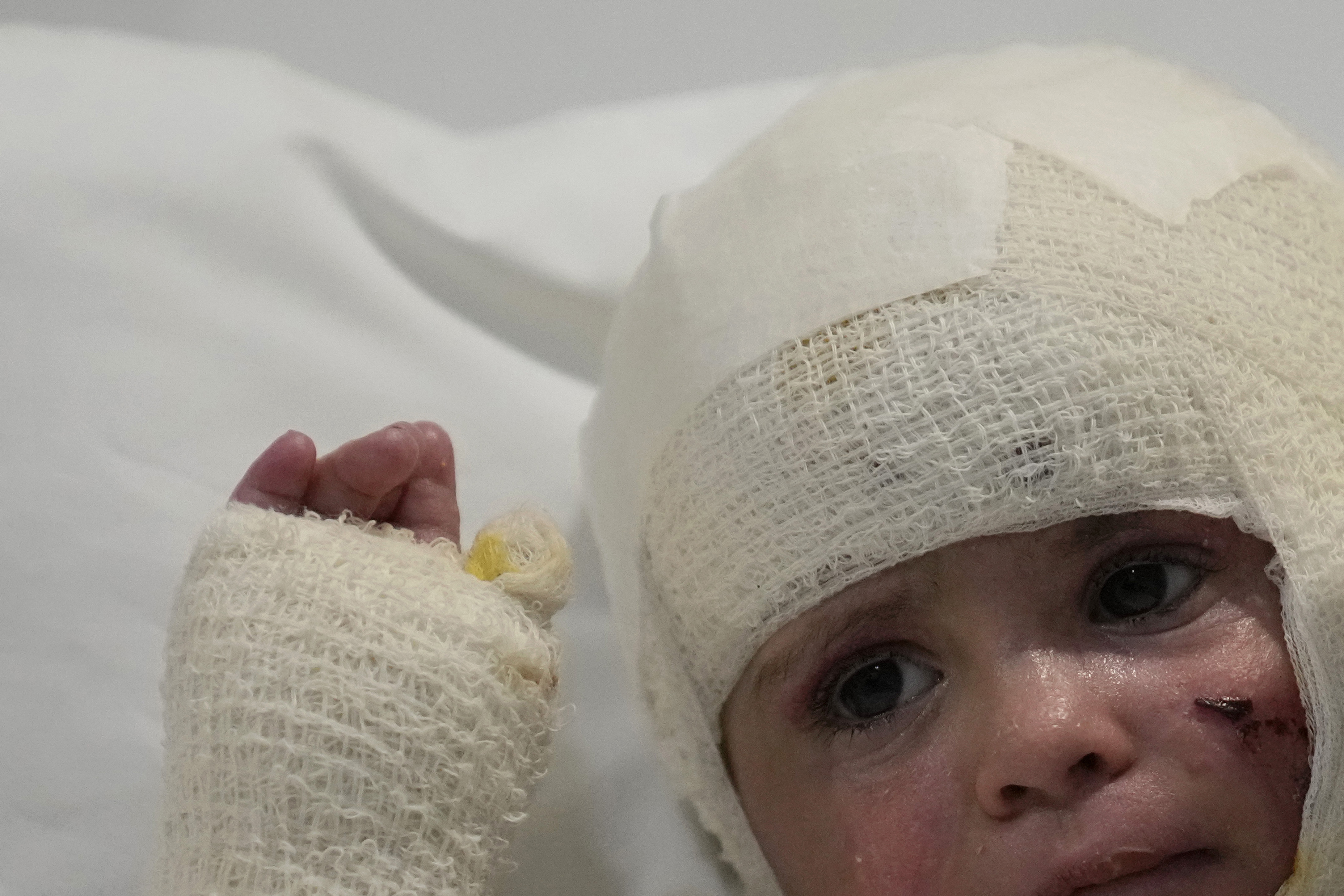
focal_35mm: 139
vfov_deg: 9.8
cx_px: 912
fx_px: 5189
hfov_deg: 14.7
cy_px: 833
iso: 3200
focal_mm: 70
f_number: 2.8
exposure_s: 1/800
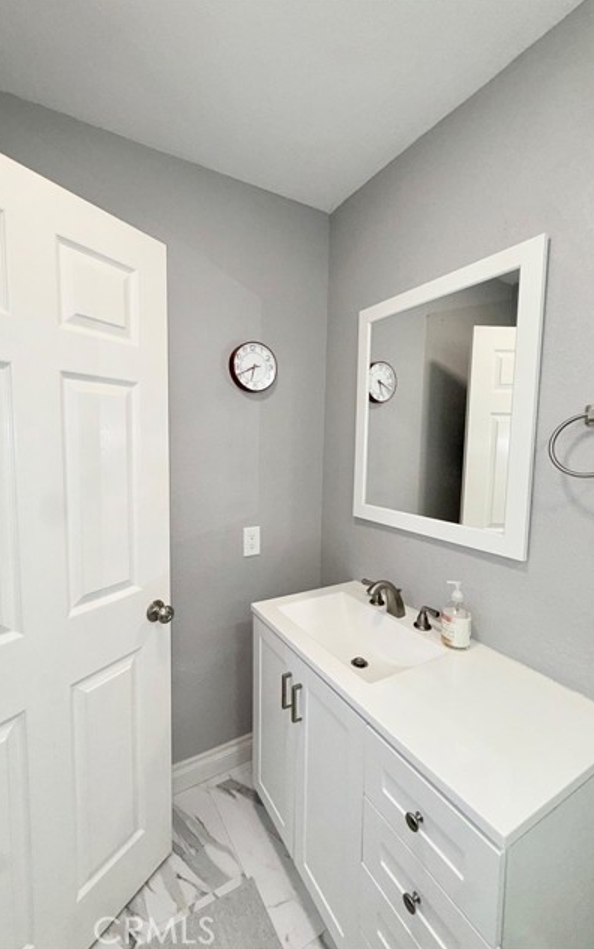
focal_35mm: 15
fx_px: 388
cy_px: 472
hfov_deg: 74.8
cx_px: 279
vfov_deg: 101.4
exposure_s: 1/122
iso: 80
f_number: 2.2
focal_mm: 2.22
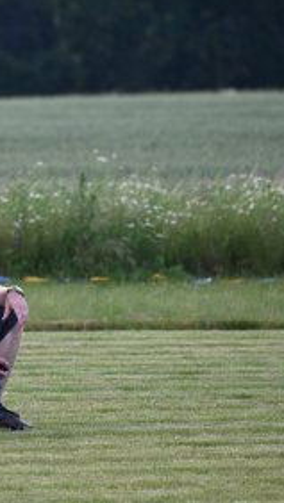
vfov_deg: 4.3
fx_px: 6655
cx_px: -71
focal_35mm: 498
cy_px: 230
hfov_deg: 2.4
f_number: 6
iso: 320
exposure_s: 1/640
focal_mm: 270
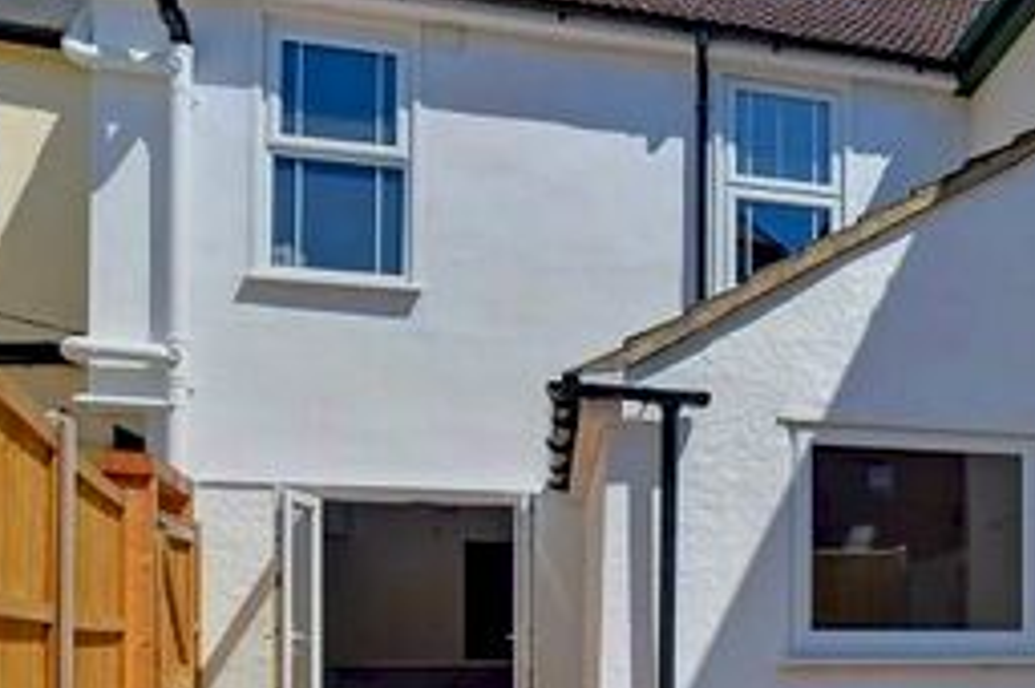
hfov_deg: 42.8
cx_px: 962
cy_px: 627
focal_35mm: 41
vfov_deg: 31.0
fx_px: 1177
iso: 100
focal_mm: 10
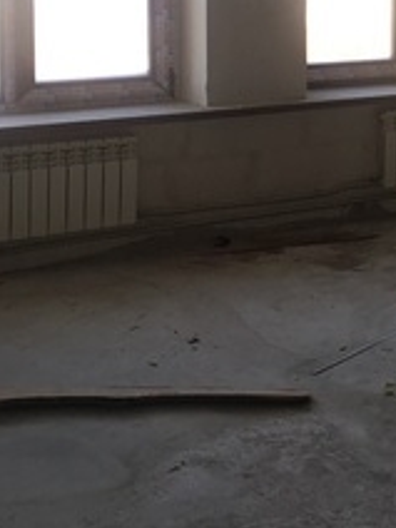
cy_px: 0
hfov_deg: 17.1
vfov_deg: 22.9
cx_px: 496
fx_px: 1251
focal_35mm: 82
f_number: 2.2
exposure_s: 1/50
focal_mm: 4.15
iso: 25
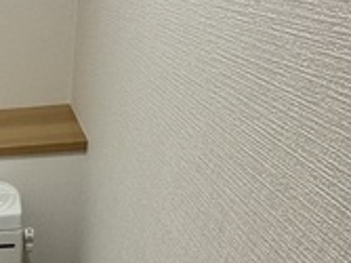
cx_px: -67
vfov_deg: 26.5
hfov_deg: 33.3
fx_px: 476
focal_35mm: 47
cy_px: 335
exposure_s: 1/60
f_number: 2.2
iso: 160
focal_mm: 2.22
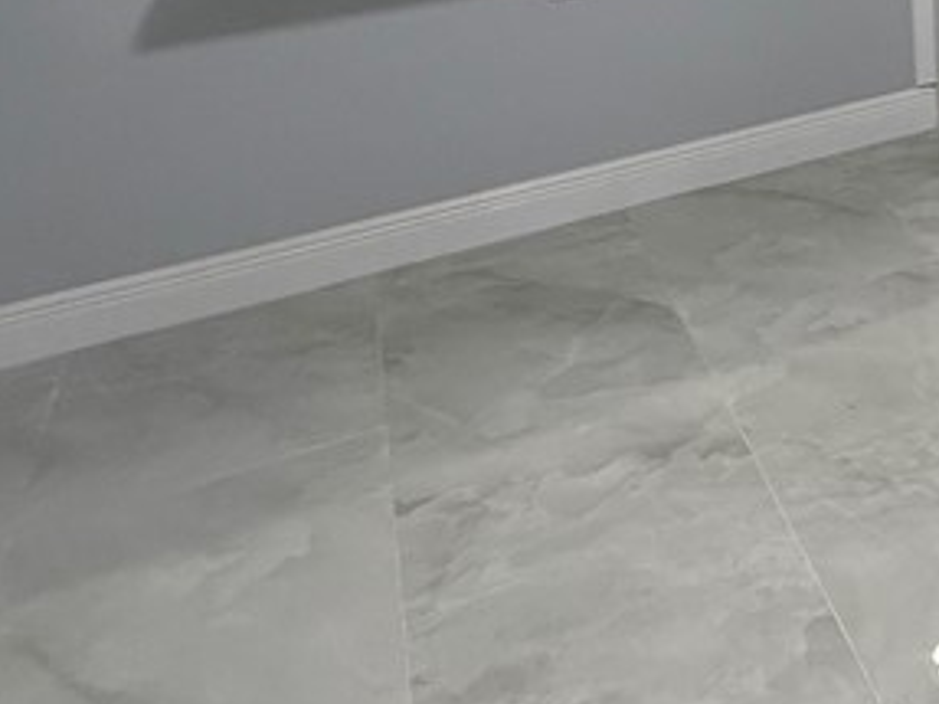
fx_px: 1356
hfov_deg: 32.3
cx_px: 1096
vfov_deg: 24.0
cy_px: -305
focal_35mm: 50
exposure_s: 1/120
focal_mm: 2.22
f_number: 2.2
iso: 320
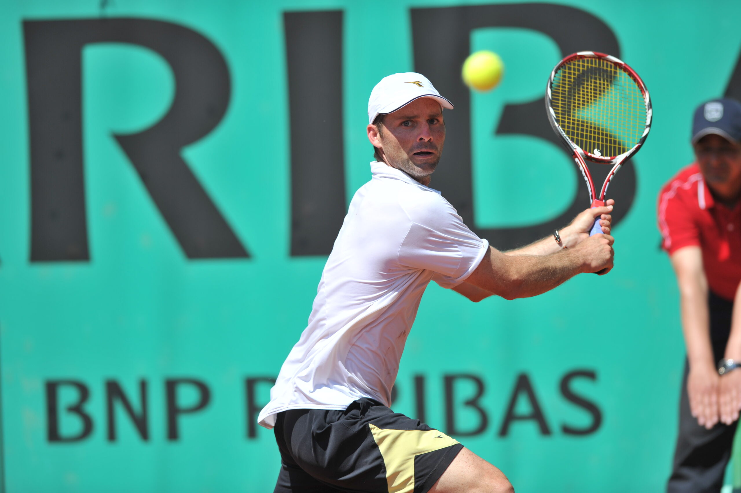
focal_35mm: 300
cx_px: 370
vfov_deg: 4.6
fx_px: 6170
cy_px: 246
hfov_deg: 6.9
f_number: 4
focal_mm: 300
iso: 200
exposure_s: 1/2500
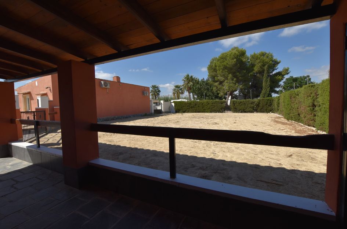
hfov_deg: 100.5
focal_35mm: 15
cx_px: 174
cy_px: 114
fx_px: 144
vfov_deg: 77.0
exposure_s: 1/640
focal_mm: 10
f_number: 8
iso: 200
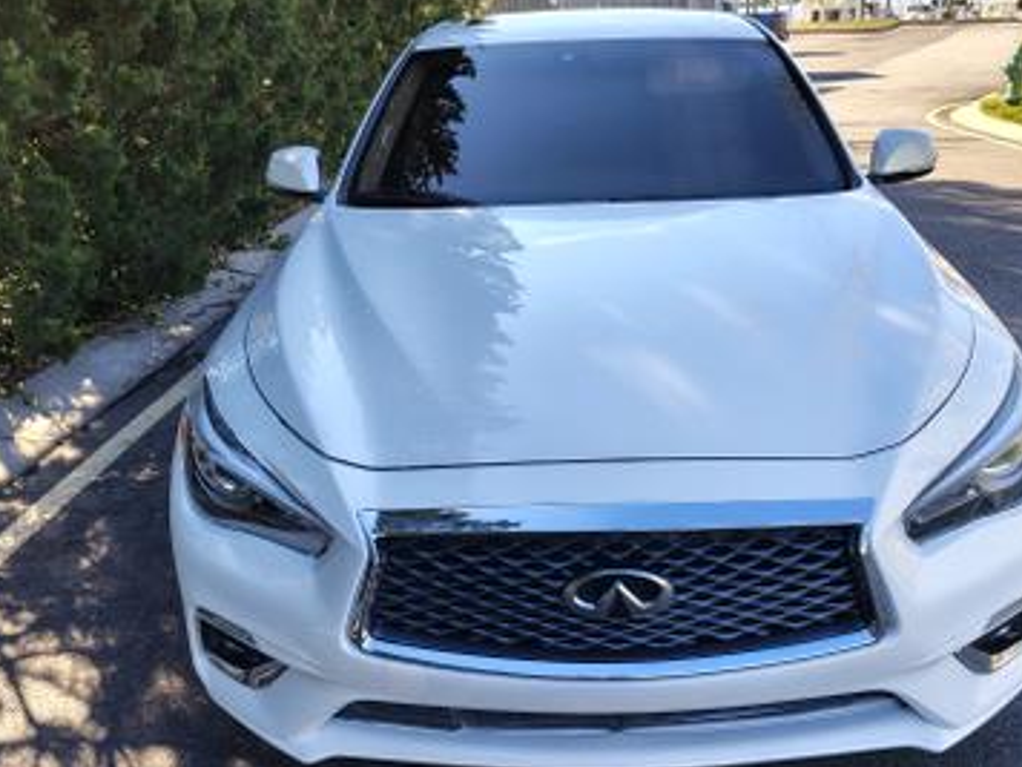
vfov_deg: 41.4
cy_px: 488
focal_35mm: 34
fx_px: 1004
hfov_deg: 53.8
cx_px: 566
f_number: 1.8
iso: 100
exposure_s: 1/236
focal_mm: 5.56
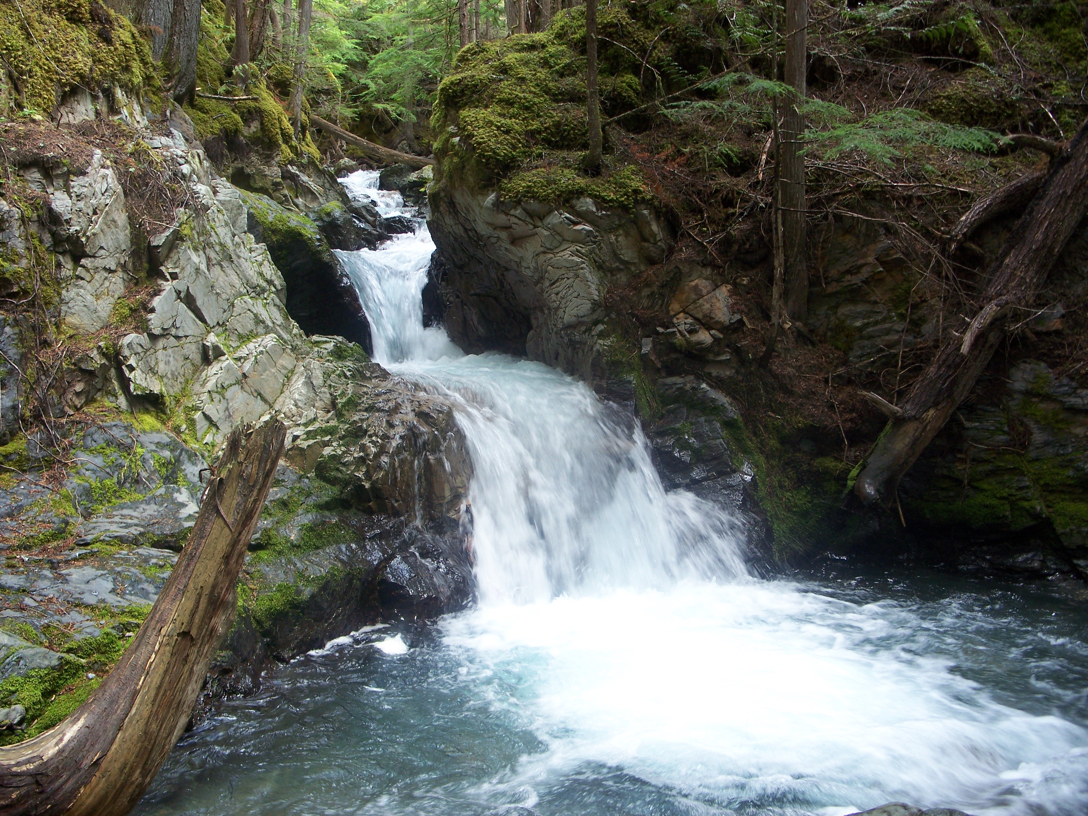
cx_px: 544
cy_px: 408
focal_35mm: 37
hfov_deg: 50.1
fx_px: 1163
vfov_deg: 38.7
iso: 125
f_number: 2.8
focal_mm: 7.8
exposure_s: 1/30
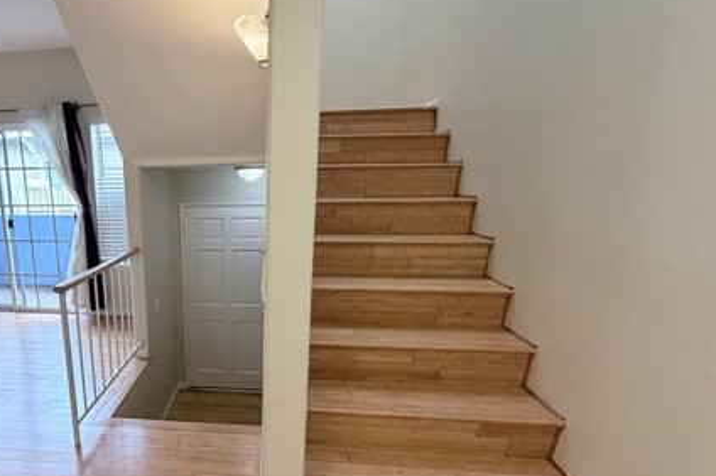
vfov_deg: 56.7
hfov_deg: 75.2
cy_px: 285
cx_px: 218
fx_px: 437
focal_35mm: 22
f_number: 2.2
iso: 250
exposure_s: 1/120
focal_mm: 2.22
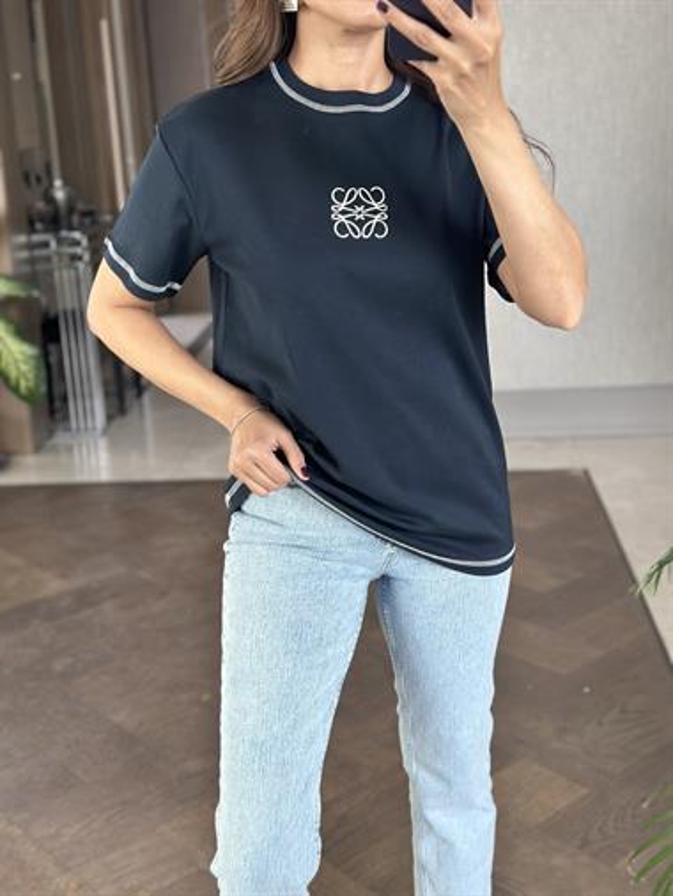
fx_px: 1243
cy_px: 448
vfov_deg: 39.6
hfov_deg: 30.3
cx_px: 336
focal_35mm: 48
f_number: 1.78
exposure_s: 1/79
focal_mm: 6.86
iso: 125
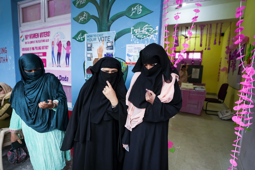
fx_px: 142
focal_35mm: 20
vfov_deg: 61.9
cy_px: 85
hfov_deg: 84.0
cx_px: 128
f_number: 2.8
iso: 800
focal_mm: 20
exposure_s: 1/125
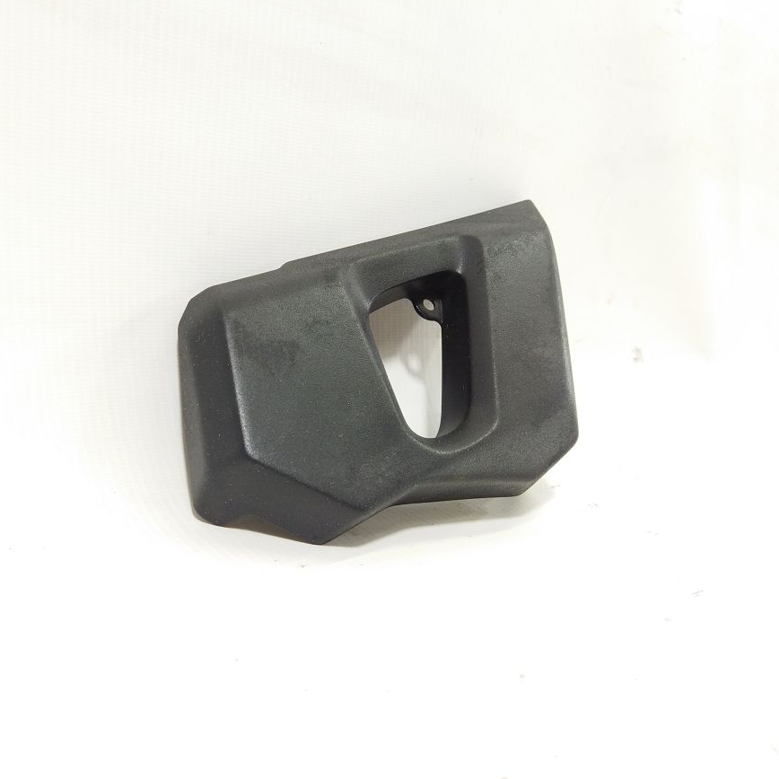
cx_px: 318
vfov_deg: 49.7
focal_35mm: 33
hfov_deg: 49.5
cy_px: 396
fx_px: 840
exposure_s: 1/50
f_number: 1.79
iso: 113
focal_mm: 4.71
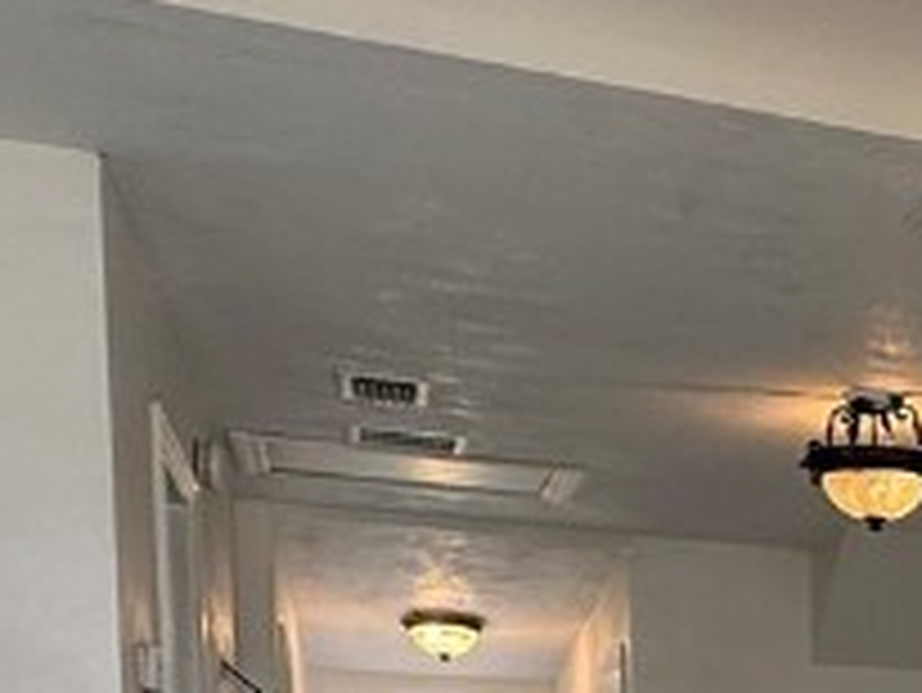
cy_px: 994
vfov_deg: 18.9
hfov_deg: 23.8
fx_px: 1866
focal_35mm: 70
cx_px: 1259
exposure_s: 1/99
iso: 100
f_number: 2.2
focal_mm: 2.22
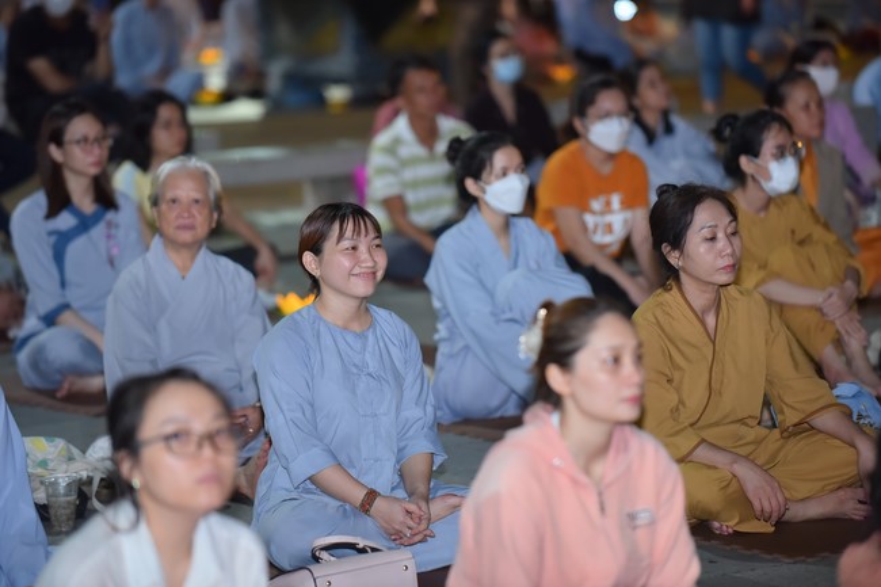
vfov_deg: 9.8
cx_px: 440
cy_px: 294
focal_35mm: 140
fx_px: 3425
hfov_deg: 14.7
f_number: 2.8
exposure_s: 1/100
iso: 1600
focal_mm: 140
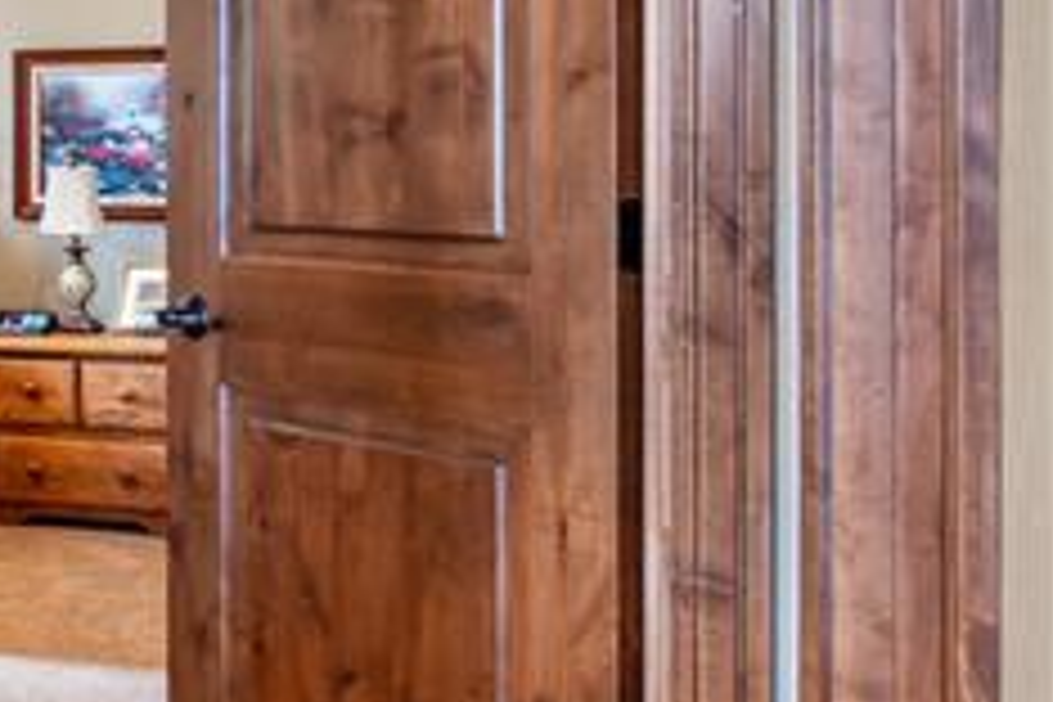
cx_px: -873
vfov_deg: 19.2
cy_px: 117
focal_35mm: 70
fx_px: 2047
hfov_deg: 20.2
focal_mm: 16
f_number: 8
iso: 800
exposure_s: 1/1.67
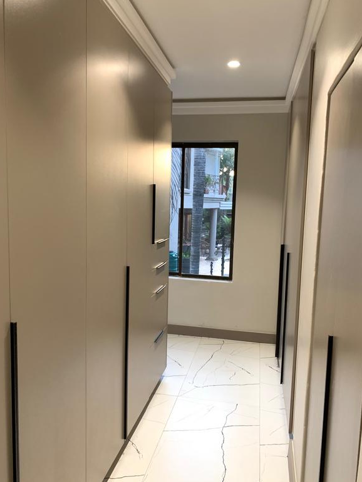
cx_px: 181
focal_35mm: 27
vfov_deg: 65.3
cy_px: 248
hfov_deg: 51.4
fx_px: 376
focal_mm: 4.25
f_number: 1.8
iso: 200
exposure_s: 1/60
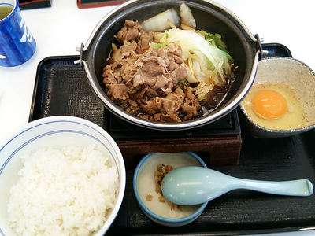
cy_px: 118
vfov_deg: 46.8
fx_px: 273
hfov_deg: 60.0
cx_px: 158
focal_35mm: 30
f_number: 1.94
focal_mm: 4.06
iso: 40
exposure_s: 1/69
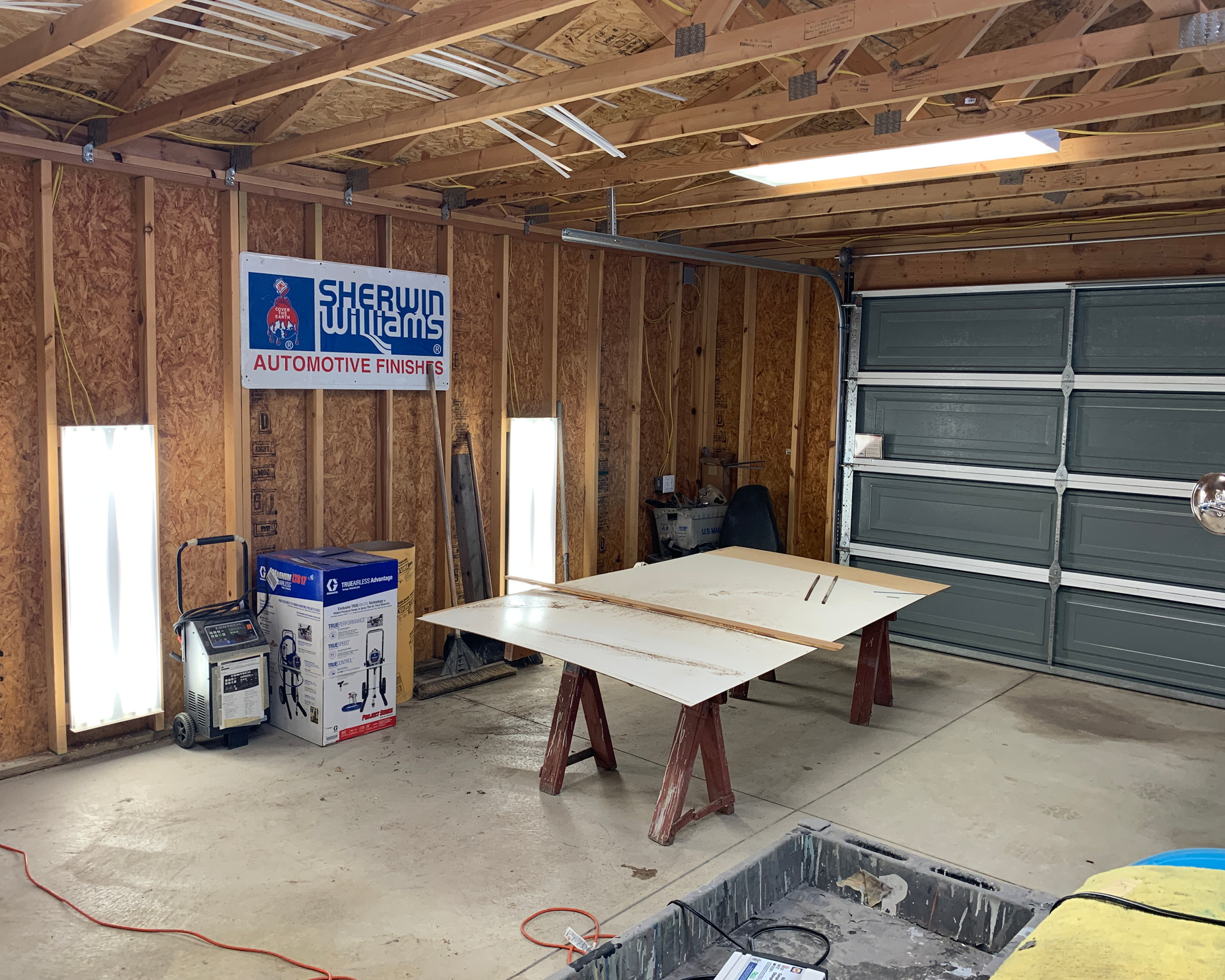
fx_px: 1015
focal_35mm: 28
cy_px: 485
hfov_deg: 62.1
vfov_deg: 51.5
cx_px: 572
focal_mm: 4.25
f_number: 1.8
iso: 80
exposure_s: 1/60
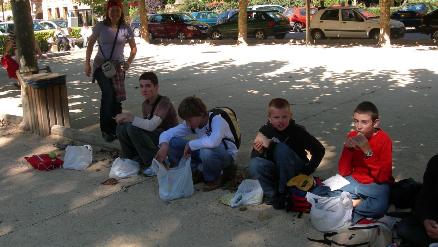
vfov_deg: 28.3
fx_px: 488
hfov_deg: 48.3
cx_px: 219
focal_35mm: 42
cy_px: 97
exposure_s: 1/127
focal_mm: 7.8
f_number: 4.8
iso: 50
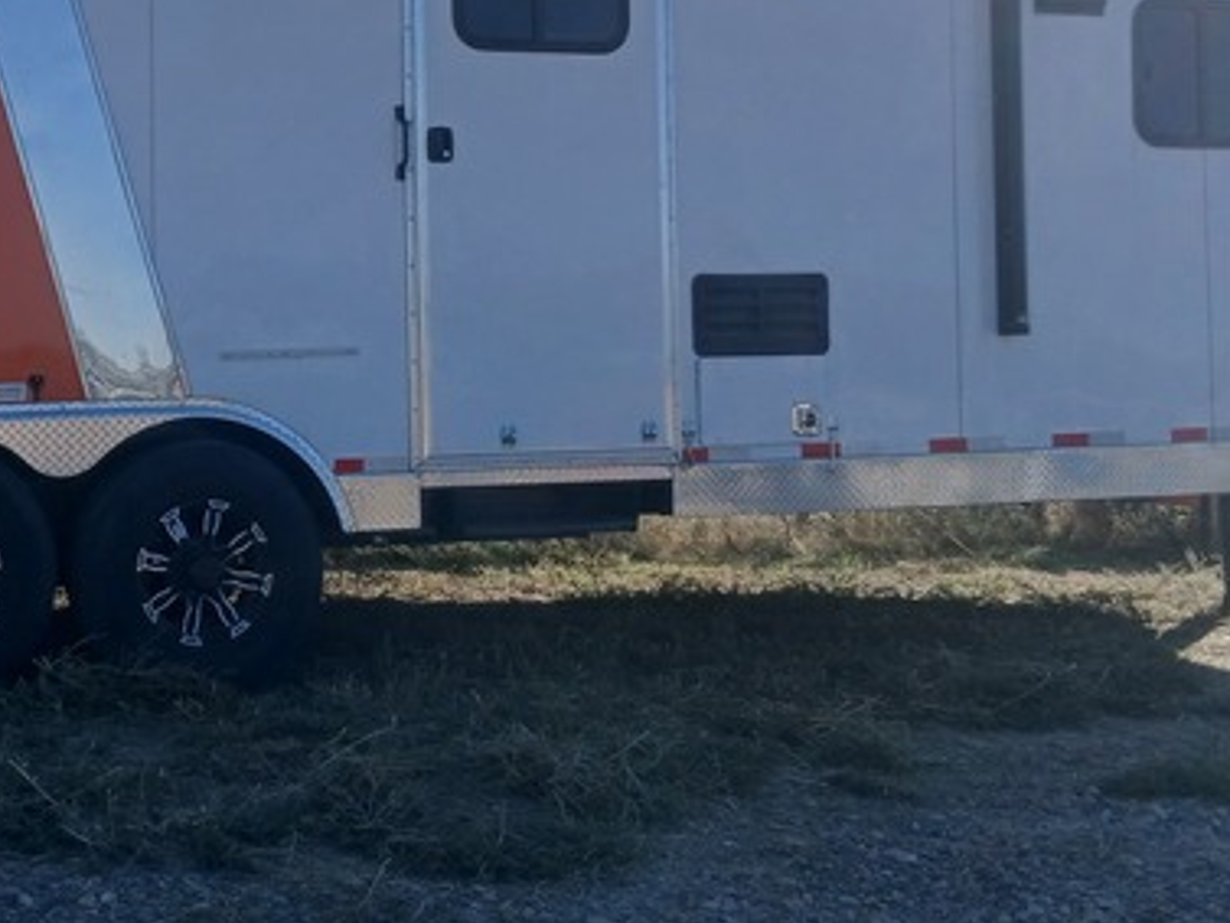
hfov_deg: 27.5
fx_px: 2453
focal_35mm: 69
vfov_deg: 21.1
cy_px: 196
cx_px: 228
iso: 20
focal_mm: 3.98
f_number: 1.8
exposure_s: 1/853
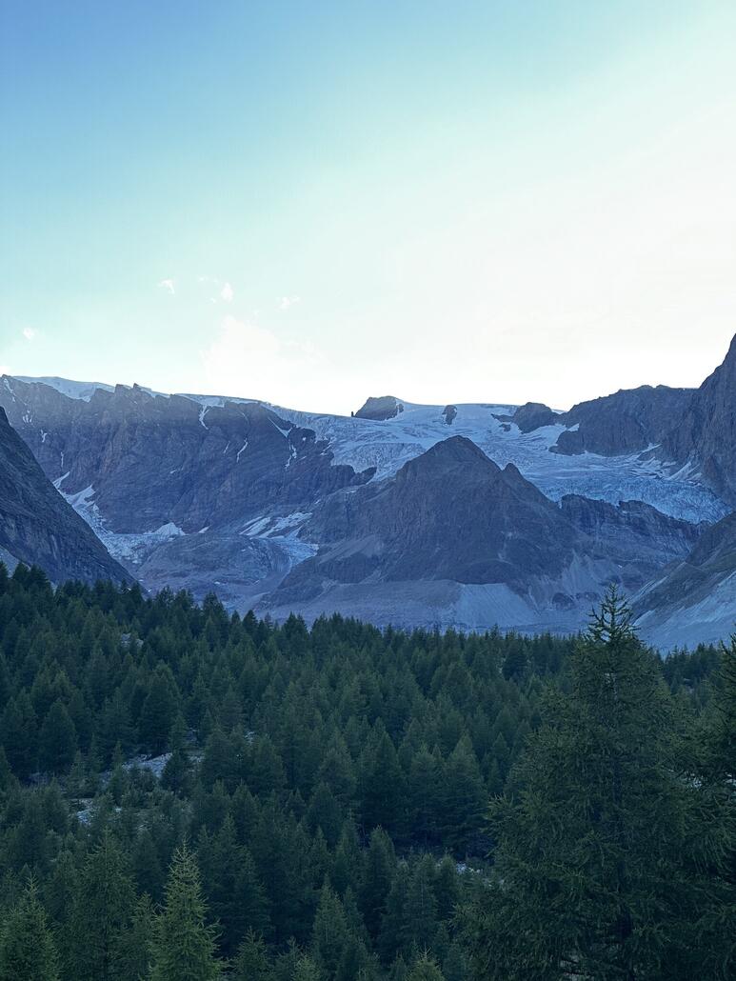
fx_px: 2182
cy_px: 490
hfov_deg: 19.1
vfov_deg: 25.3
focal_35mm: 77
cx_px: 368
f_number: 2.8
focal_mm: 9
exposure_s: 1/99
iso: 50
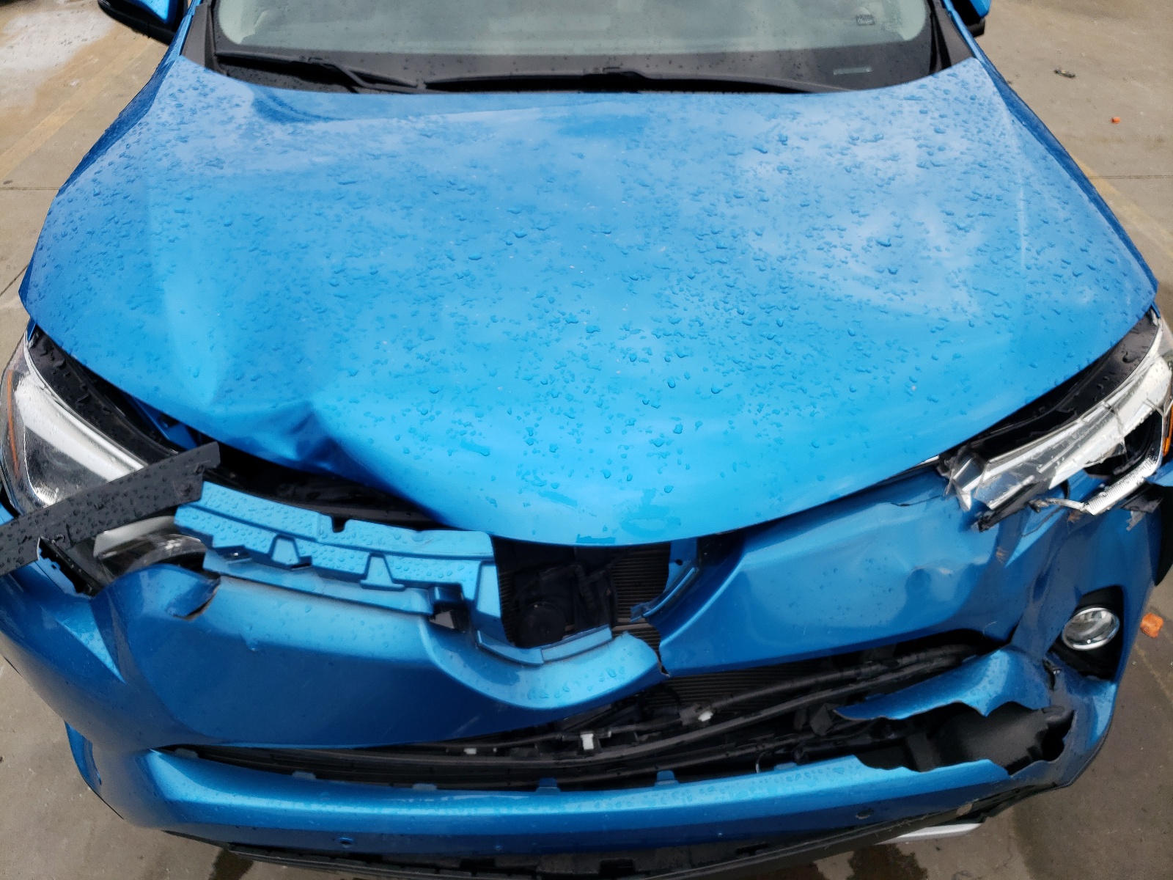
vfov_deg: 53.1
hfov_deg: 67.3
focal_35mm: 26
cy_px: 440
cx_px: 586
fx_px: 881
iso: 50
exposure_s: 1/625
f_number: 1.5
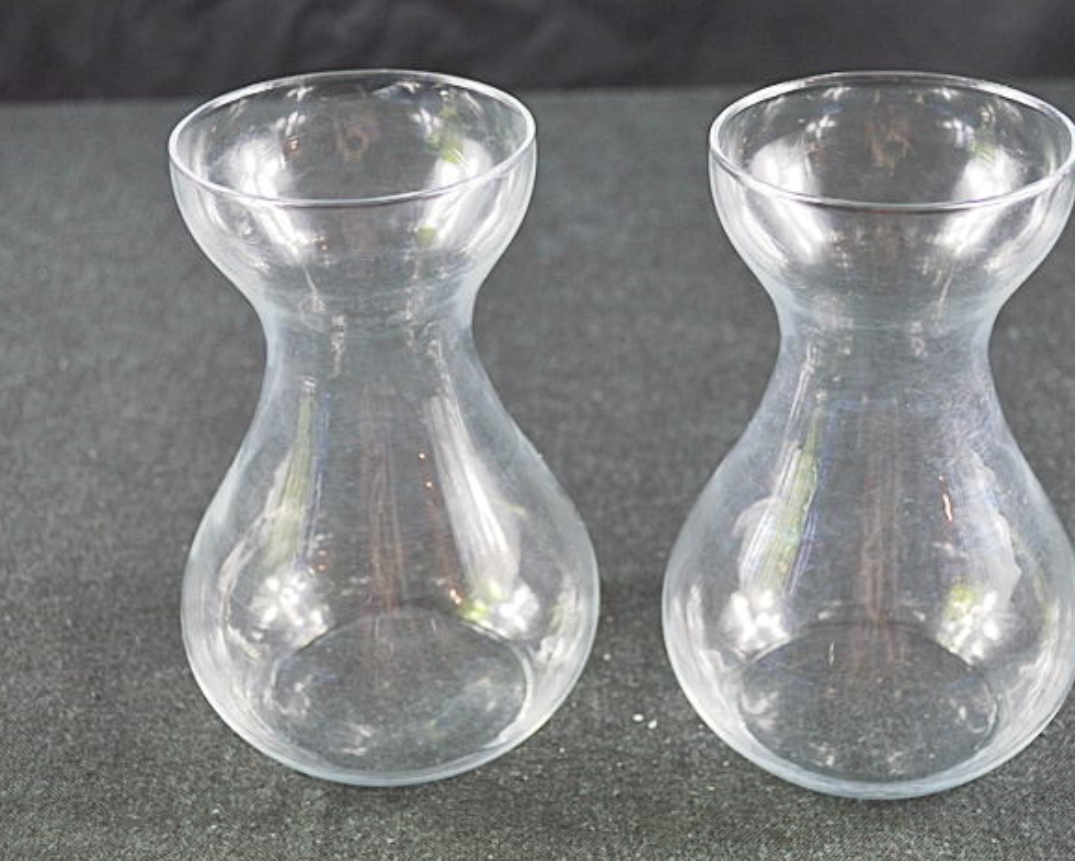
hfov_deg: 31.6
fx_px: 1896
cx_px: 623
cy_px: 430
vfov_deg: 25.6
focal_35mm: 60
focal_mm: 35
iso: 400
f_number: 5
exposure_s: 1/30
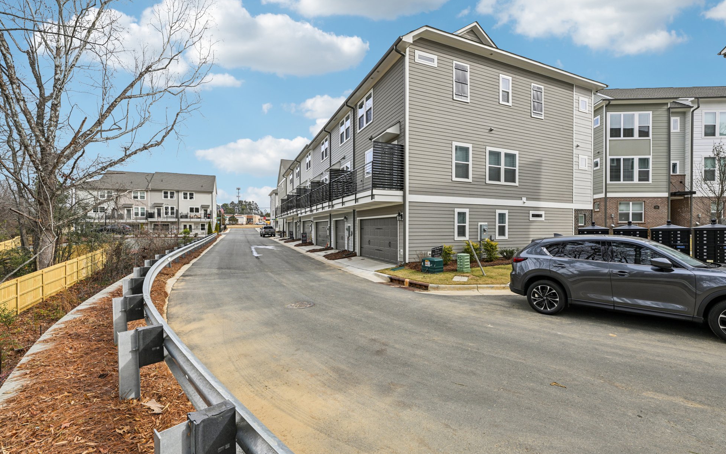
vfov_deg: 74.8
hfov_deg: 101.4
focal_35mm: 15
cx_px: 375
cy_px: 230
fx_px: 297
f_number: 8
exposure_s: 1/100
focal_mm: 14
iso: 64
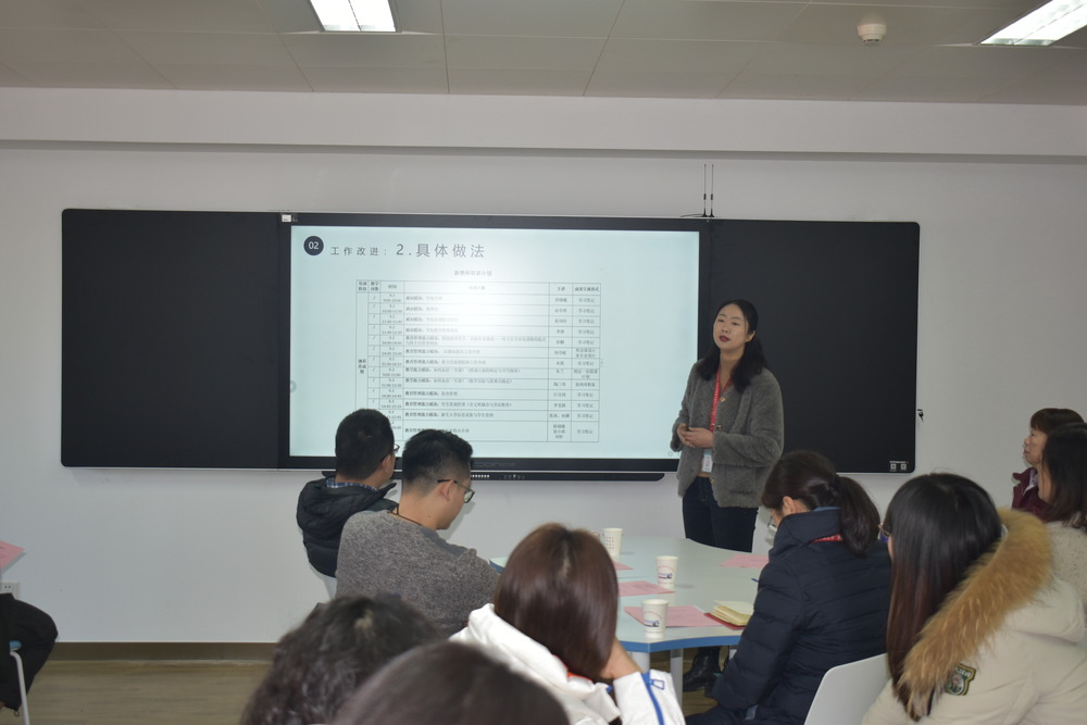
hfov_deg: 42.3
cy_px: 362
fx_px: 1404
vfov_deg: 29.0
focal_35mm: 46
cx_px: 544
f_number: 4.2
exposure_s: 1/30
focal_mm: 31
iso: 280
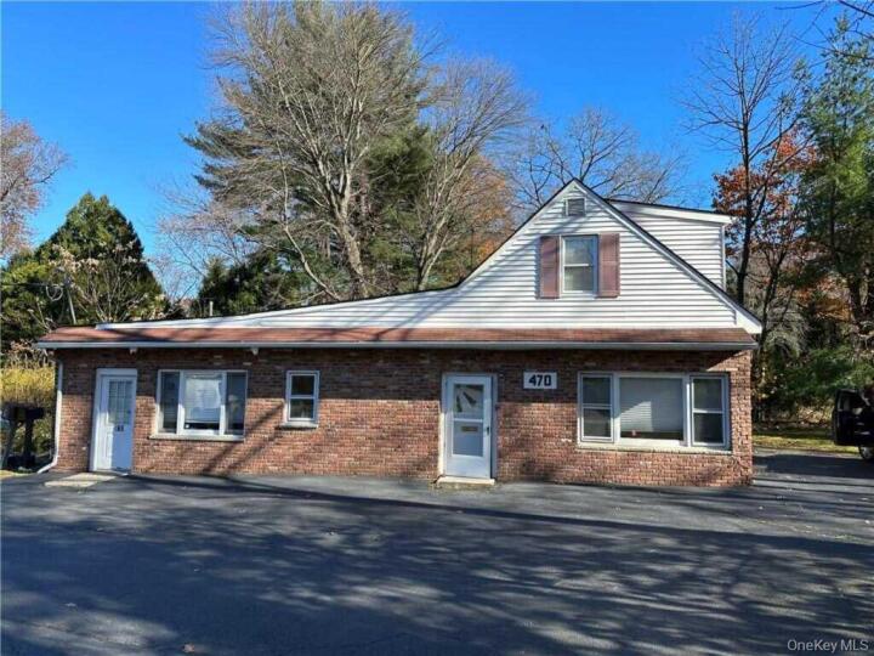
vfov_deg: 56.8
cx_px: 437
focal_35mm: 24
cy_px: 328
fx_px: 606
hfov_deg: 71.6
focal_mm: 6.86
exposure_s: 1/1988
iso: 80
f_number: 1.78
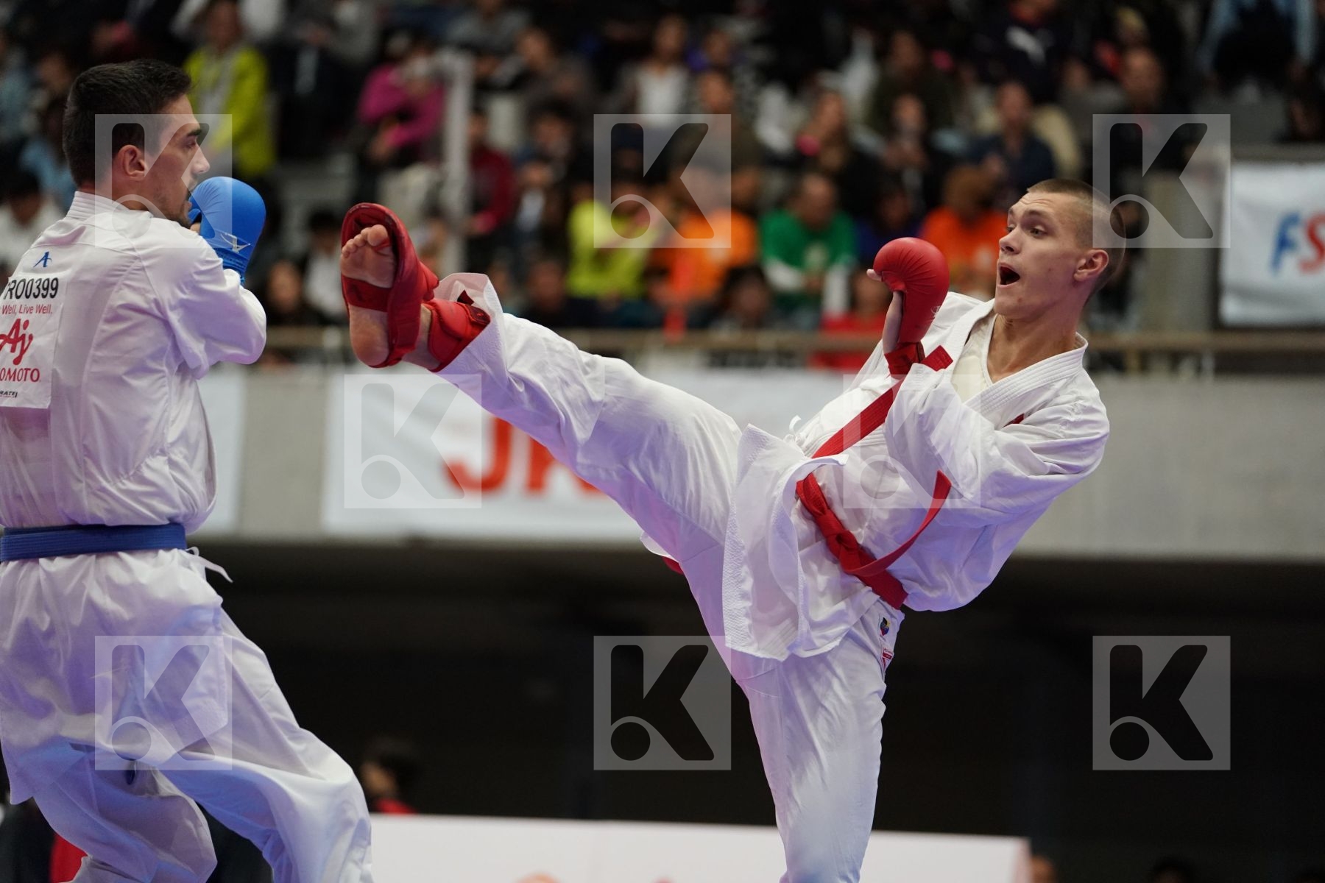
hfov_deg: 11.5
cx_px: 662
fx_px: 6551
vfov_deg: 7.7
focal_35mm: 178
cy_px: 442
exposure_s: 1/1000
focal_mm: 178
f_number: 2.8
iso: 3200
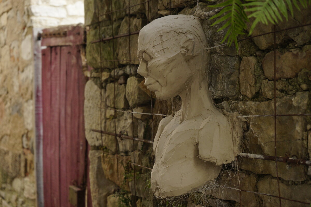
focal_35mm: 70
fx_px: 605
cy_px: 104
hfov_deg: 28.8
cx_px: 156
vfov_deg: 19.5
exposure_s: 1/80
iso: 1600
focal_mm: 70
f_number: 5.6
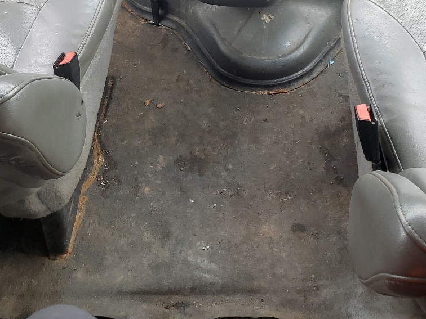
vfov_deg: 25.1
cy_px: -13
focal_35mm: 55
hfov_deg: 34.9
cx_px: 212
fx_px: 677
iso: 50
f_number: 1.5
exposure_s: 1/213
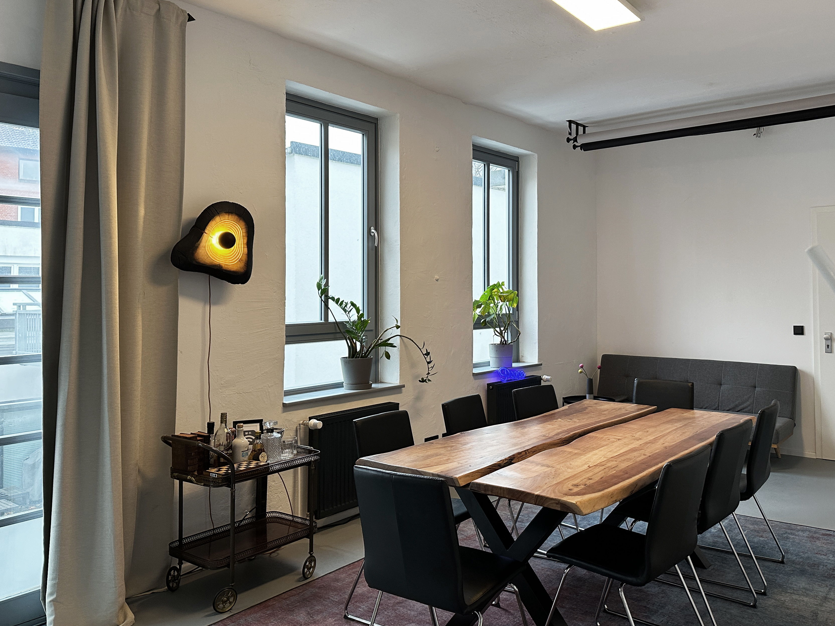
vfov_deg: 48.2
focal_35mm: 29
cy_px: 281
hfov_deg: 61.5
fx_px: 700
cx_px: 461
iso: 200
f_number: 1.78
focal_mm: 6.86
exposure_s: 1/121
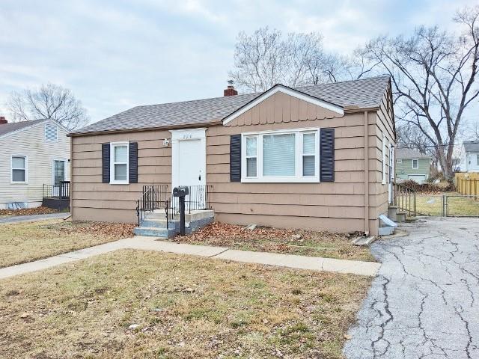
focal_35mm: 25
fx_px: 346
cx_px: 240
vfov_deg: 54.9
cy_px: 180
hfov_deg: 69.4
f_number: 2
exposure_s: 1/120
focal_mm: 3.08
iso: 40
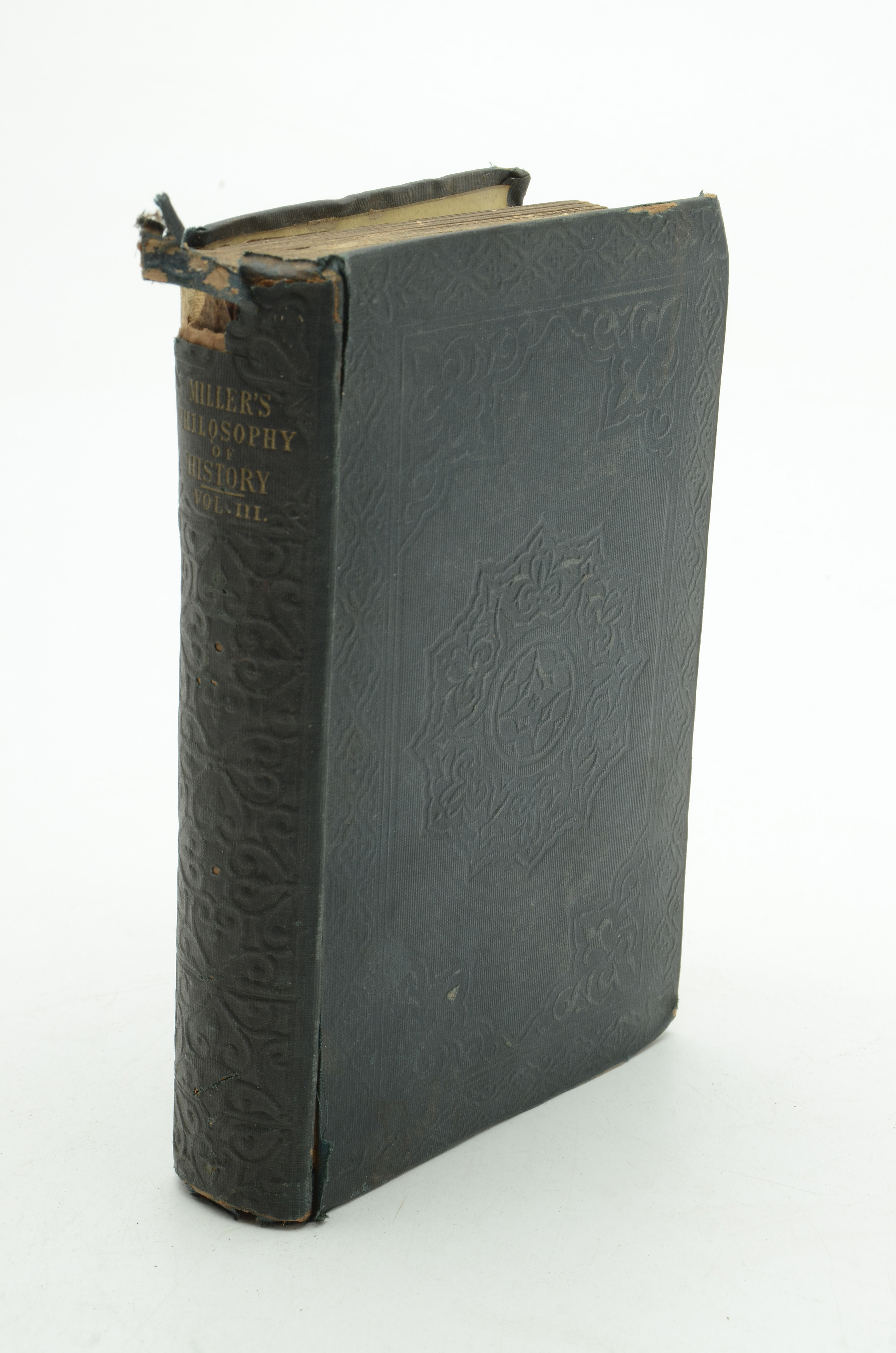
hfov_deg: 19.6
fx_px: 2587
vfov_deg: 29.3
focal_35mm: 69
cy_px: 676
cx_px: 448
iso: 200
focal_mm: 46
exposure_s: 1/125
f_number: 13
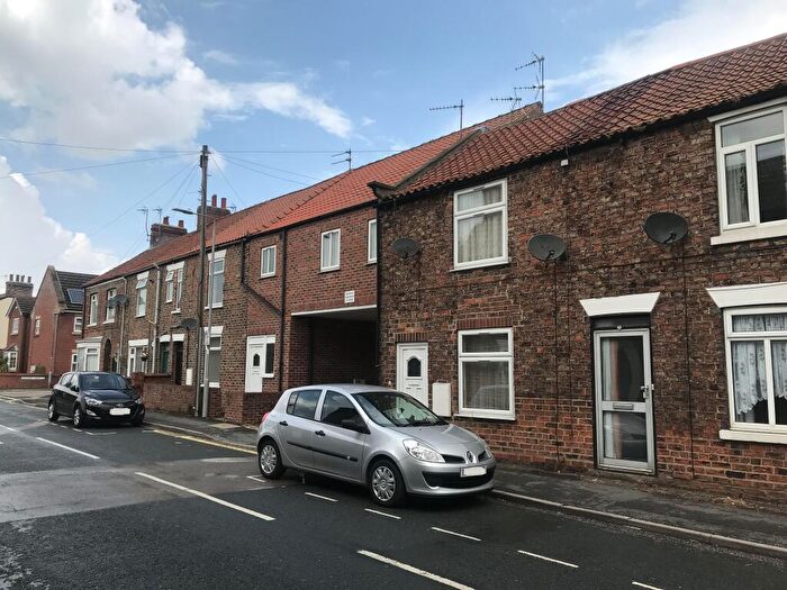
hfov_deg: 63.4
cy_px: 295
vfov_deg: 49.7
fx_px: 637
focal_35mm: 28
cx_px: 394
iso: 20
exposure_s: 1/1996
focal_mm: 3.99
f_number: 1.8
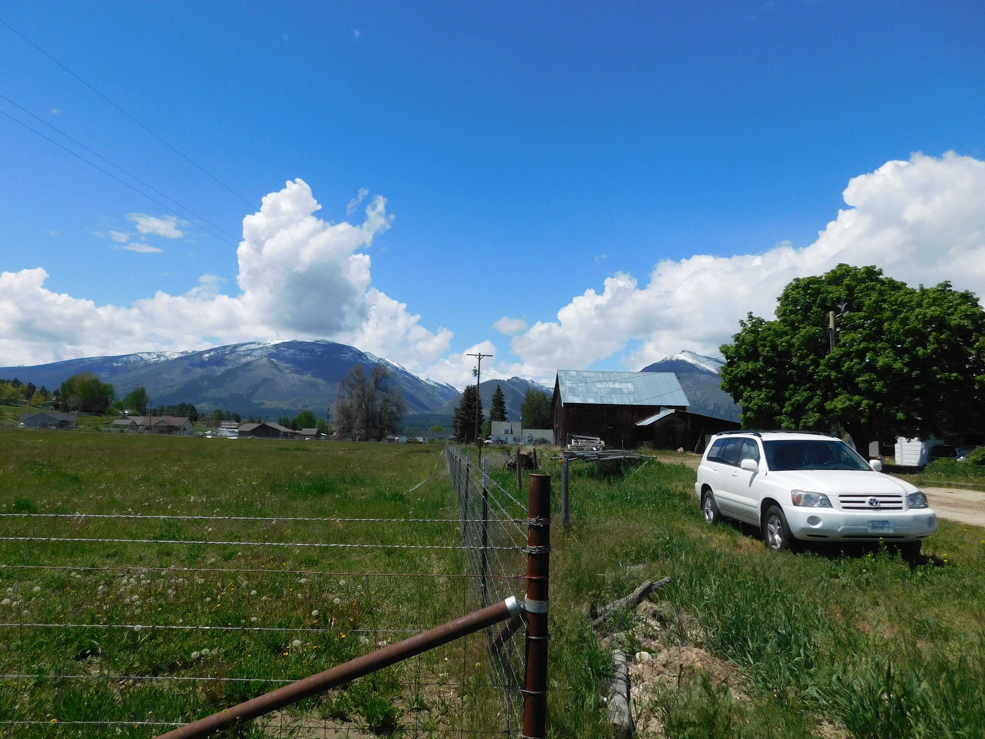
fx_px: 654
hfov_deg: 73.9
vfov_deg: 58.9
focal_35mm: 23
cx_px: 492
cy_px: 370
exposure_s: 1/800
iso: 125
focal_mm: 4
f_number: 6
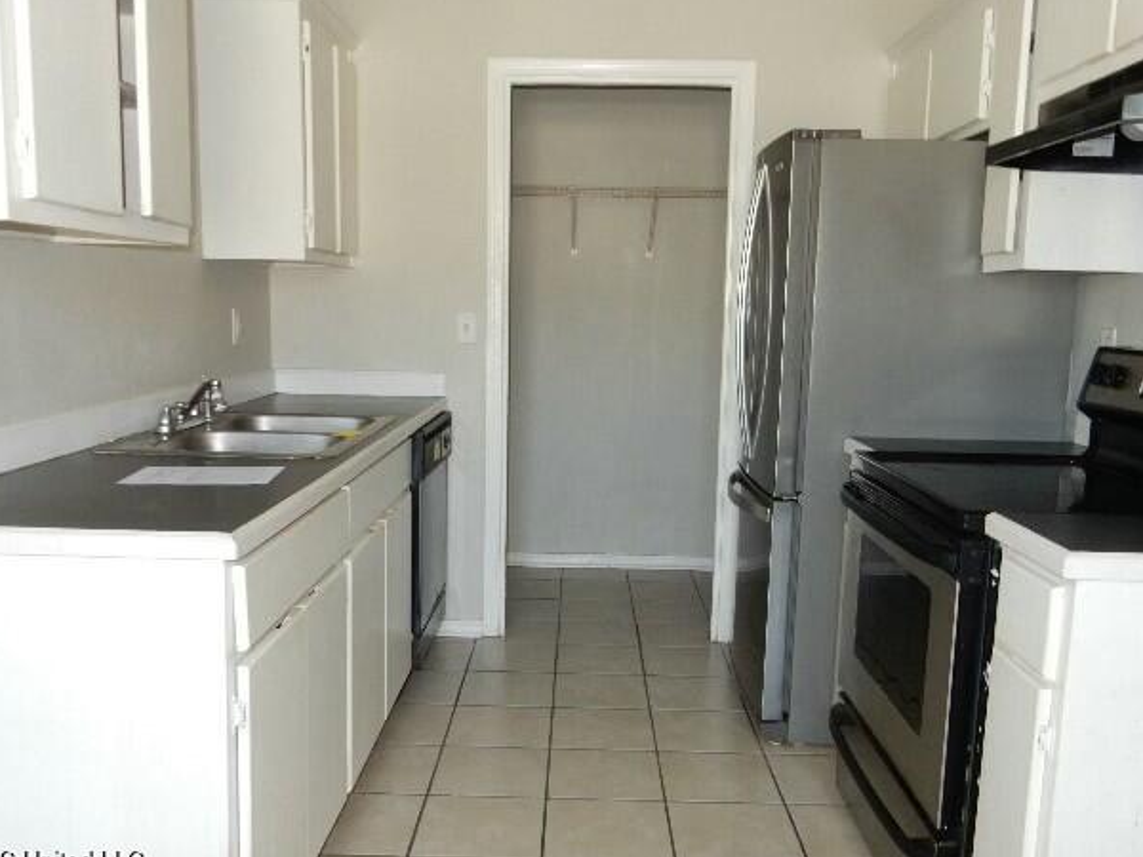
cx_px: 568
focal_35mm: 32
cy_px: 446
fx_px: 1057
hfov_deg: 56.8
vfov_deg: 44.2
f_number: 4
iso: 220
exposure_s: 1/30
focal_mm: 5.4
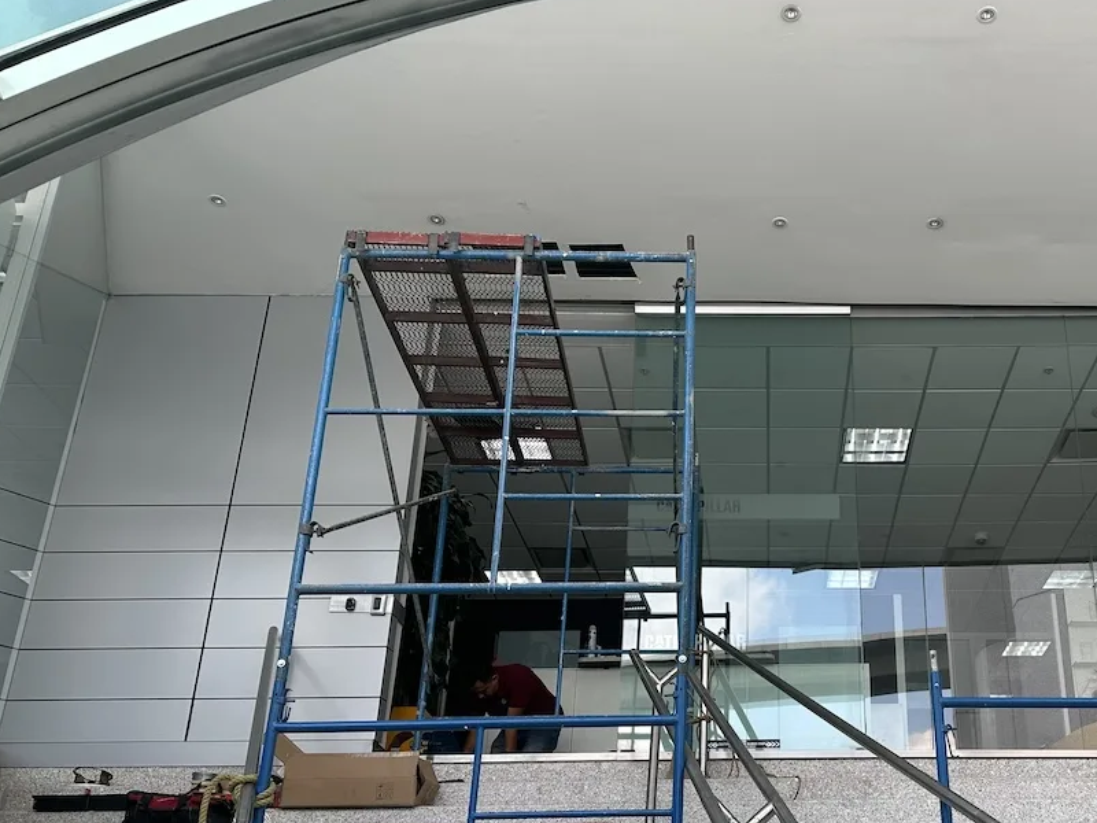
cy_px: 569
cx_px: 805
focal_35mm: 36
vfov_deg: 39.0
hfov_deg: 49.6
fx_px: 1141
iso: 80
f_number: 1.78
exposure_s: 1/414
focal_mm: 6.86
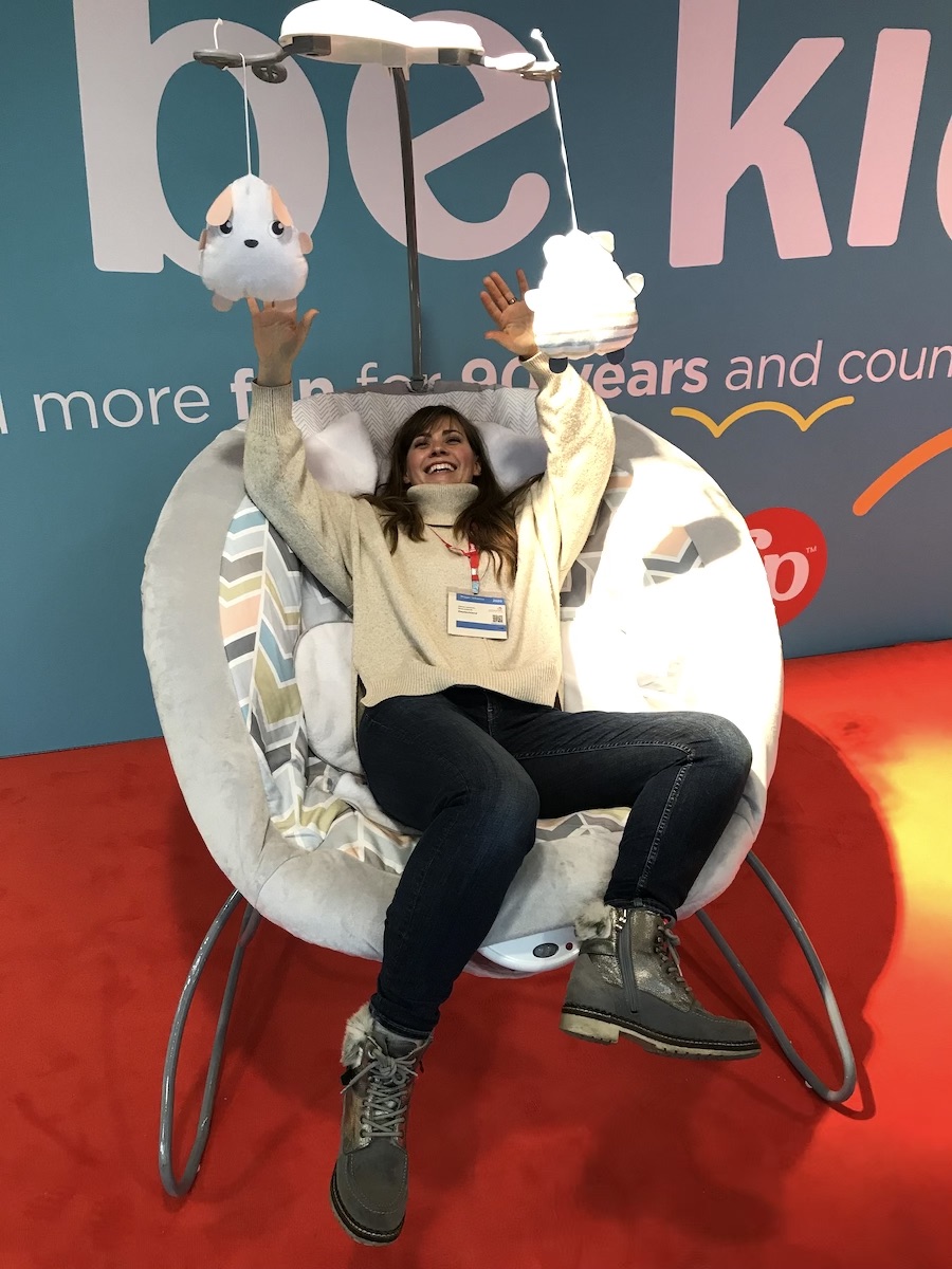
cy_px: 634
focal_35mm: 28
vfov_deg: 63.4
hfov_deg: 49.7
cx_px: 476
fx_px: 1027
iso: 32
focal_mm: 3.99
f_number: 1.8
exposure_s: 1/33
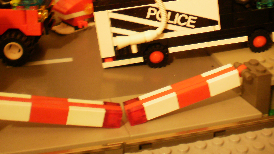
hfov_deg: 30.7
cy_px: -16
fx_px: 494
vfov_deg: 17.1
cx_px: 191
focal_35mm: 68
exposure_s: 1/2
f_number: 3.1
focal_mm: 6.3
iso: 160
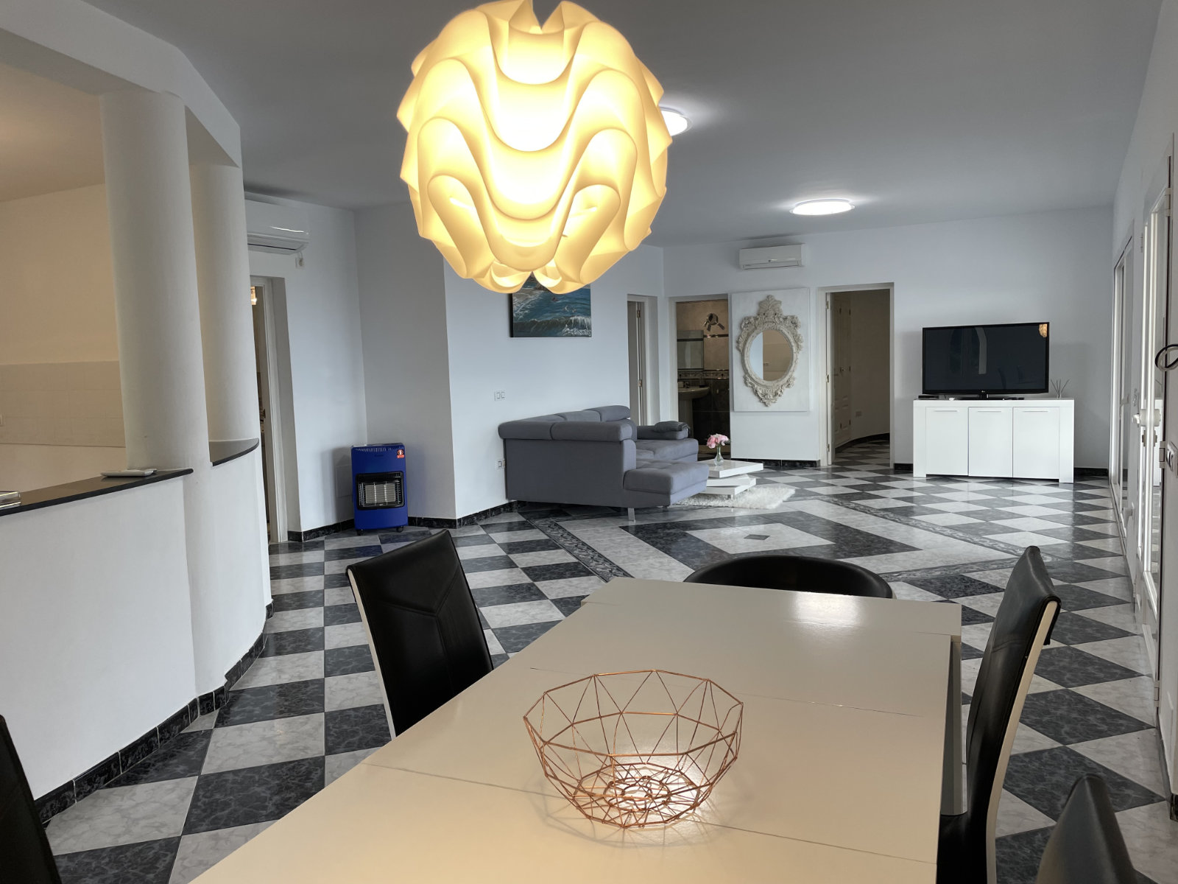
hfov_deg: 67.3
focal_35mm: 26
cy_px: 442
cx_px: 589
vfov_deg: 53.1
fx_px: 885
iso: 50
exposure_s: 1/100
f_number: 1.6
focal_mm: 4.2
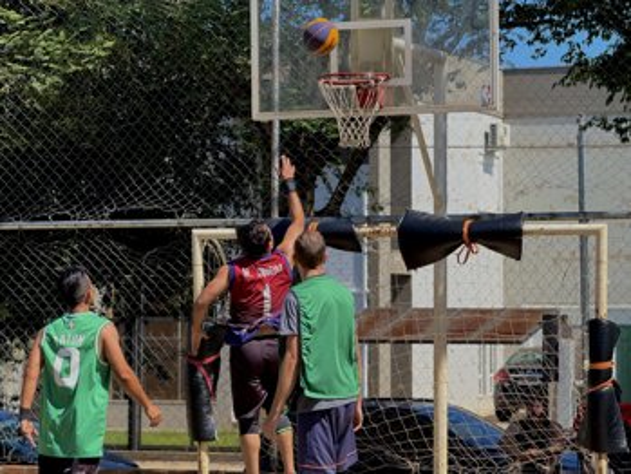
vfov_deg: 12.4
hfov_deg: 16.4
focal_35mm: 120
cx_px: 316
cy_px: 237
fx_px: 2188
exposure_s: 1/644
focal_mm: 15.66
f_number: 2.8
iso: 64
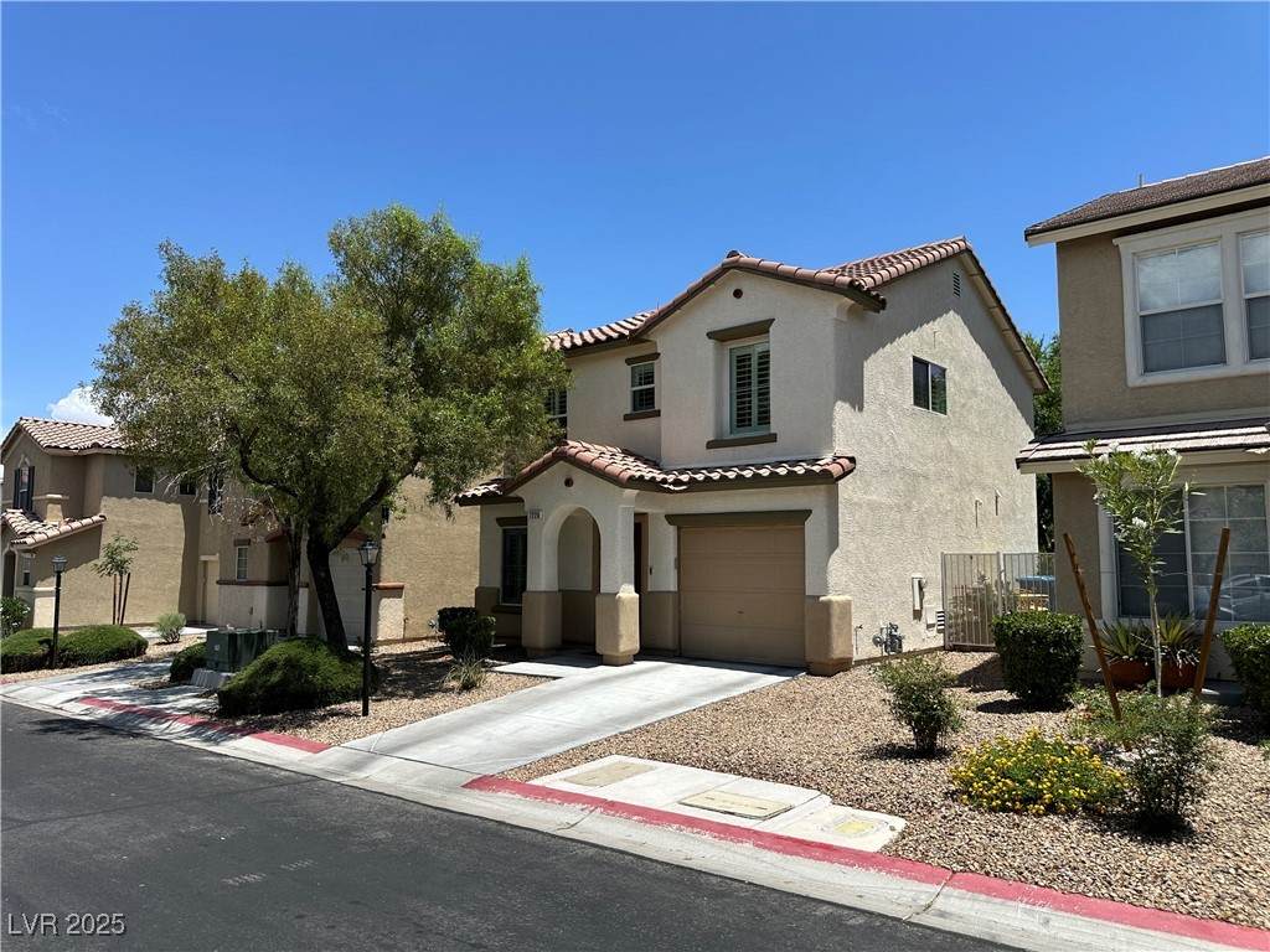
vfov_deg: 56.8
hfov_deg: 71.6
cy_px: 476
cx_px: 635
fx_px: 881
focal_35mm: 24
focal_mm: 6.86
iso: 80
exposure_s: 1/5000
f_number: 1.78
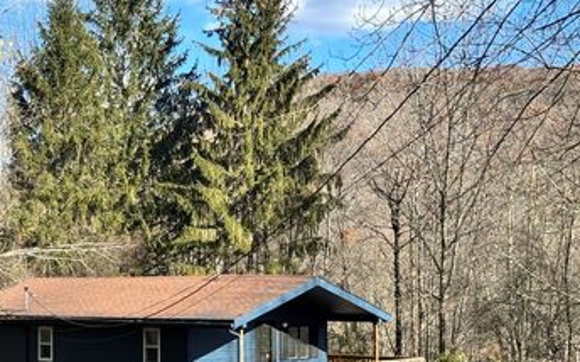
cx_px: 202
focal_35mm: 74
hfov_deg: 27.7
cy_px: 302
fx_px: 1170
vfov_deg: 17.4
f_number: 1.78
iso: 64
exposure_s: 1/1597
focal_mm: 6.76
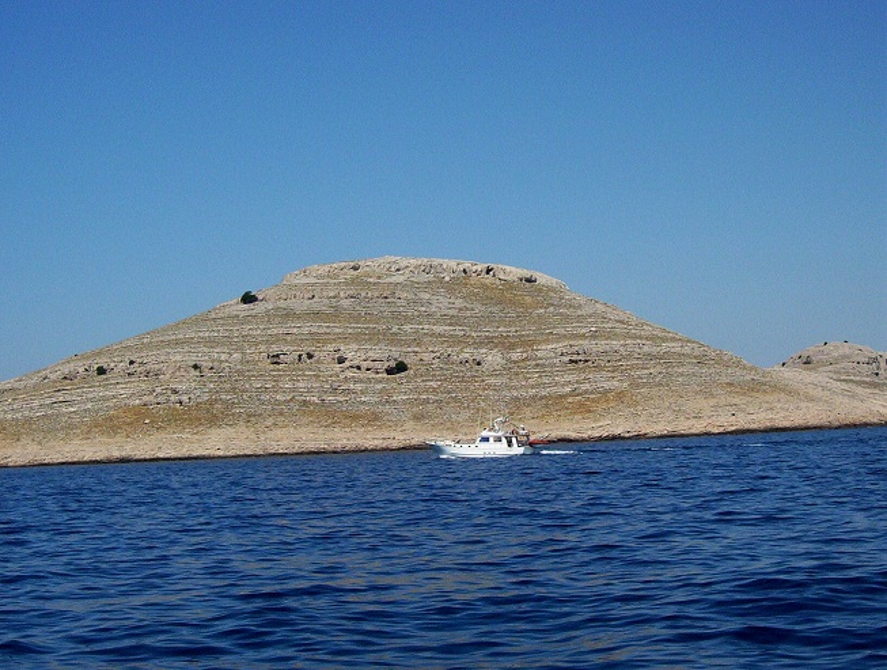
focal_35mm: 78
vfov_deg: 19.0
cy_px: 335
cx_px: 444
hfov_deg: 25.0
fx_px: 2003
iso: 100
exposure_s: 1/1862
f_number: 5
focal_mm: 9.92
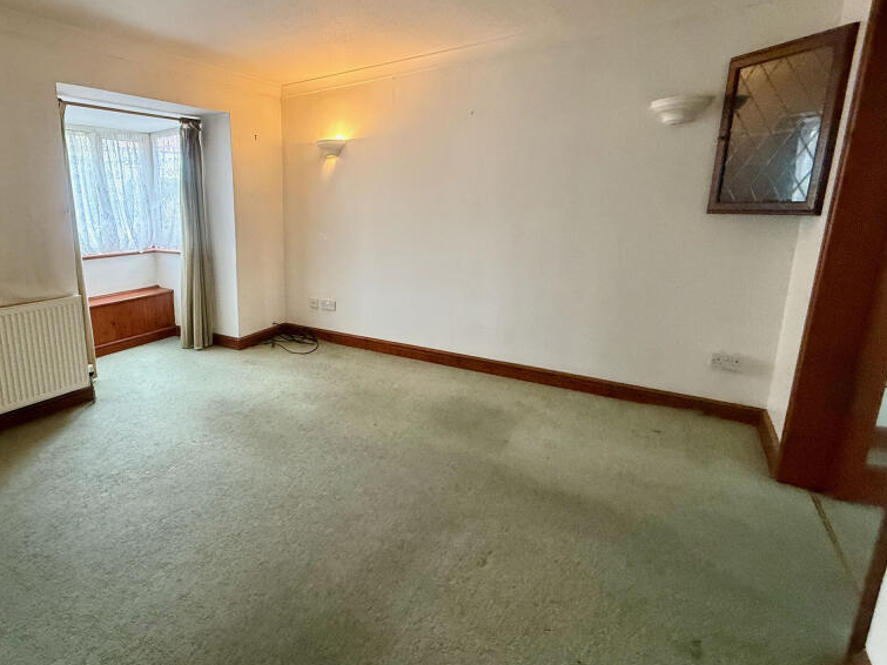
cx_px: 289
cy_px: 307
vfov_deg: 68.6
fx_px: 487
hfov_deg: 81.6
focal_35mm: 19
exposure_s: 1/63
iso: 320
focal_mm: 2.22
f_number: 2.2
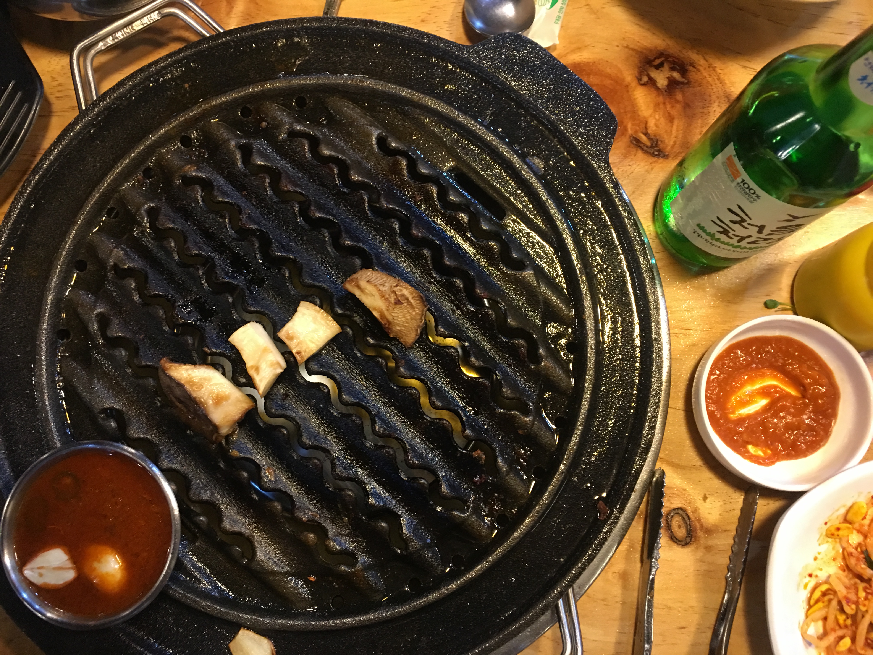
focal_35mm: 29
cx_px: 436
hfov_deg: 61.7
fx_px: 731
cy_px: 328
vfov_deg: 48.2
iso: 100
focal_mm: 4.15
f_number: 2.2
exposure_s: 1/15
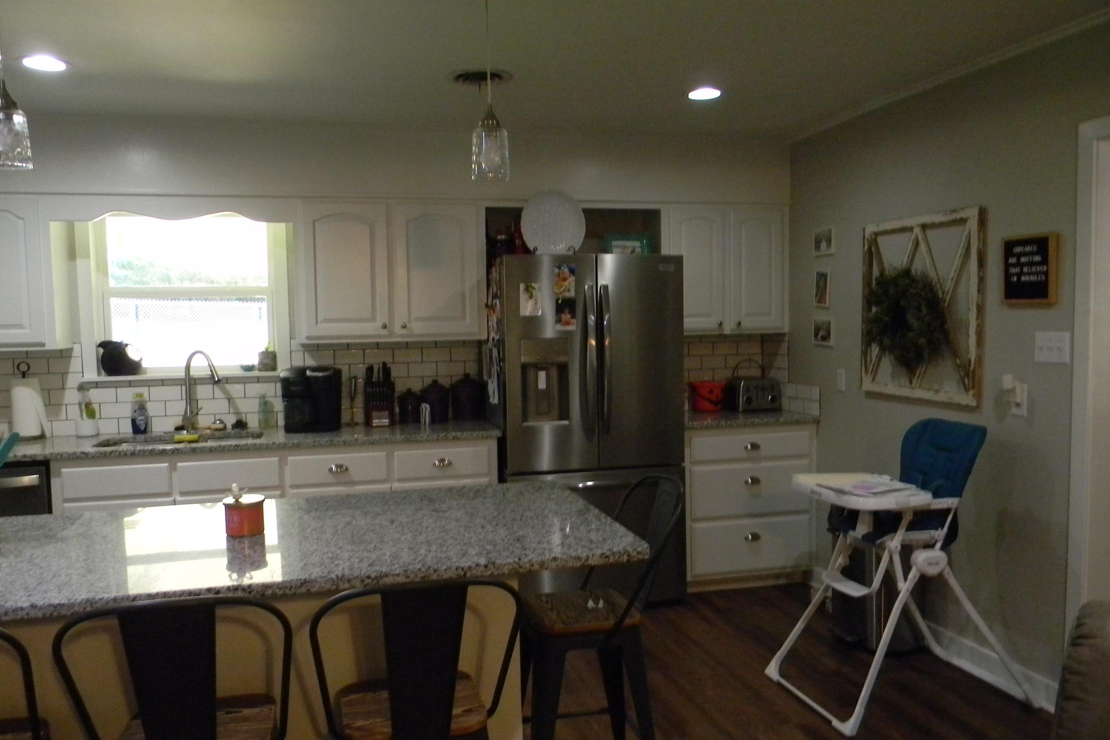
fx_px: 925
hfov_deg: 61.9
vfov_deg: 43.6
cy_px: 376
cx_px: 543
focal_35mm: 30
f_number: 3.5
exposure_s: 1/31.8
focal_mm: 5
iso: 400
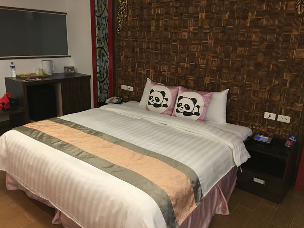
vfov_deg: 48.2
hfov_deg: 61.7
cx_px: 152
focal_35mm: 29
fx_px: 255
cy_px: 114
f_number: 2.2
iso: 100
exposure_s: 1/10
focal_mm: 4.15
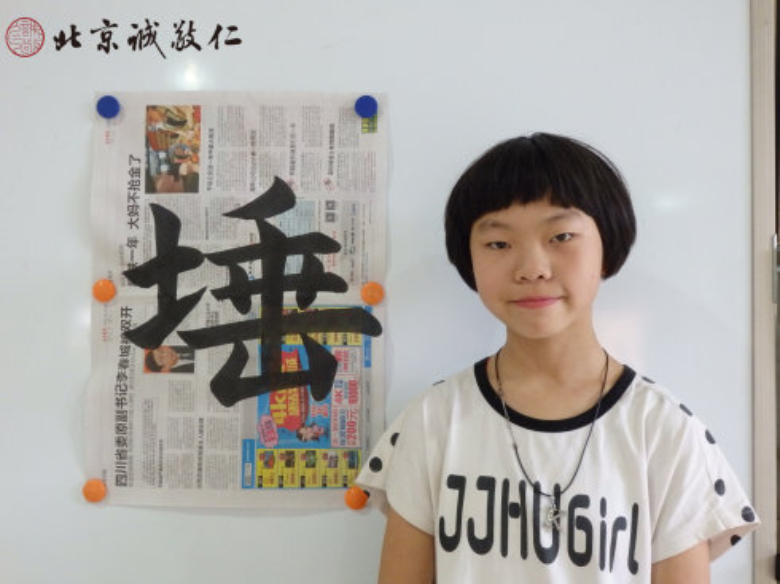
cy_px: 292
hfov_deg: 50.2
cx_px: 390
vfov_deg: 38.6
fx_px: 833
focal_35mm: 37
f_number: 3.6
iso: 800
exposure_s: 1/40
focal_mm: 6.6
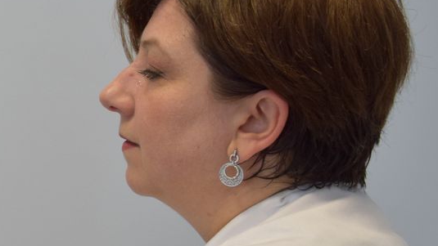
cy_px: 190
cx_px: -179
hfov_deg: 20.2
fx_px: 1092
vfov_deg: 12.8
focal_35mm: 94
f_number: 5
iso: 400
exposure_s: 1/100
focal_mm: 20
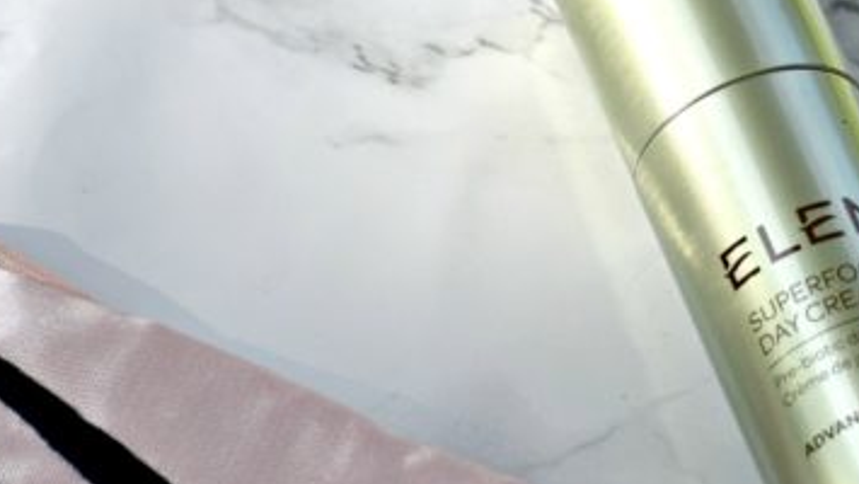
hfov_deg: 7.6
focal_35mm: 281
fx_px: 6403
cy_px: 265
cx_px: 1166
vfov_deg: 4.3
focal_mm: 62
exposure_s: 1/1250
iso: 400
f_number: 5.6
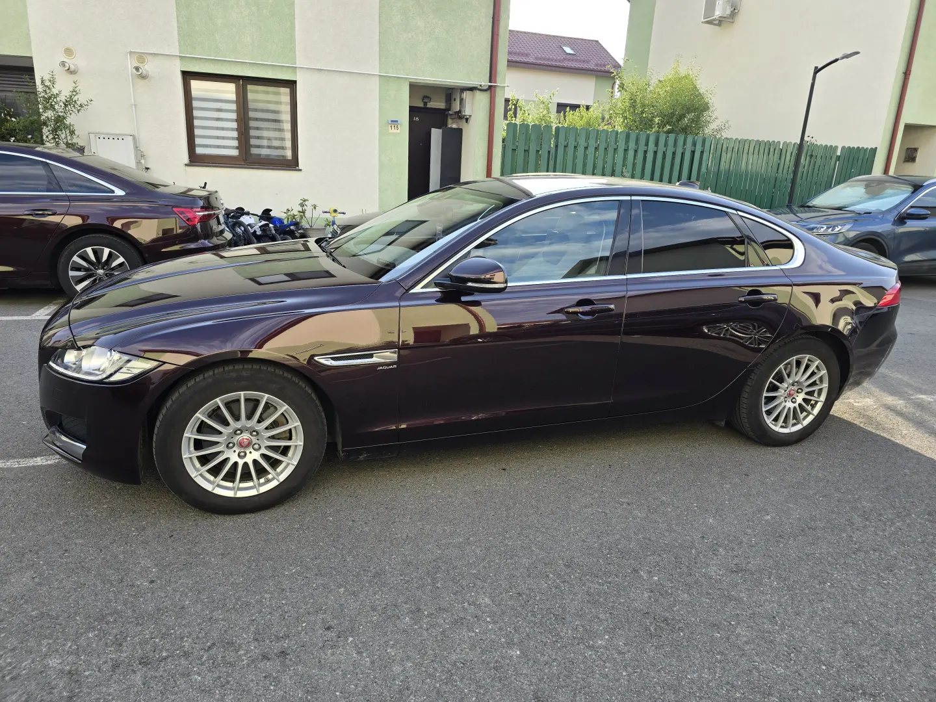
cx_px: 468
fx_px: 622
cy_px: 351
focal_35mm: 23
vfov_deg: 58.9
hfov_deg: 73.9
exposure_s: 1/180
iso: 20
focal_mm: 6.3
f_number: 1.7
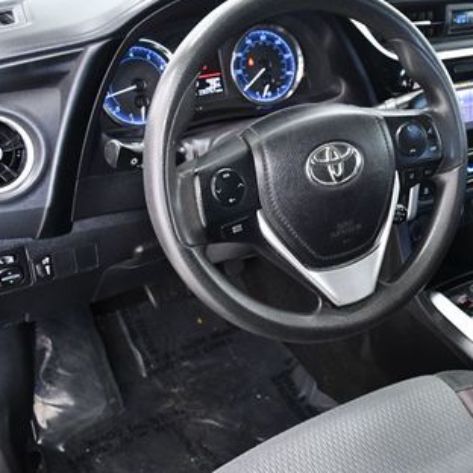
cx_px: 432
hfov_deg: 34.0
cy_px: 244
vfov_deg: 36.1
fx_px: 727
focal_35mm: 47
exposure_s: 1/80
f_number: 4.5
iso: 2500
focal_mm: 18
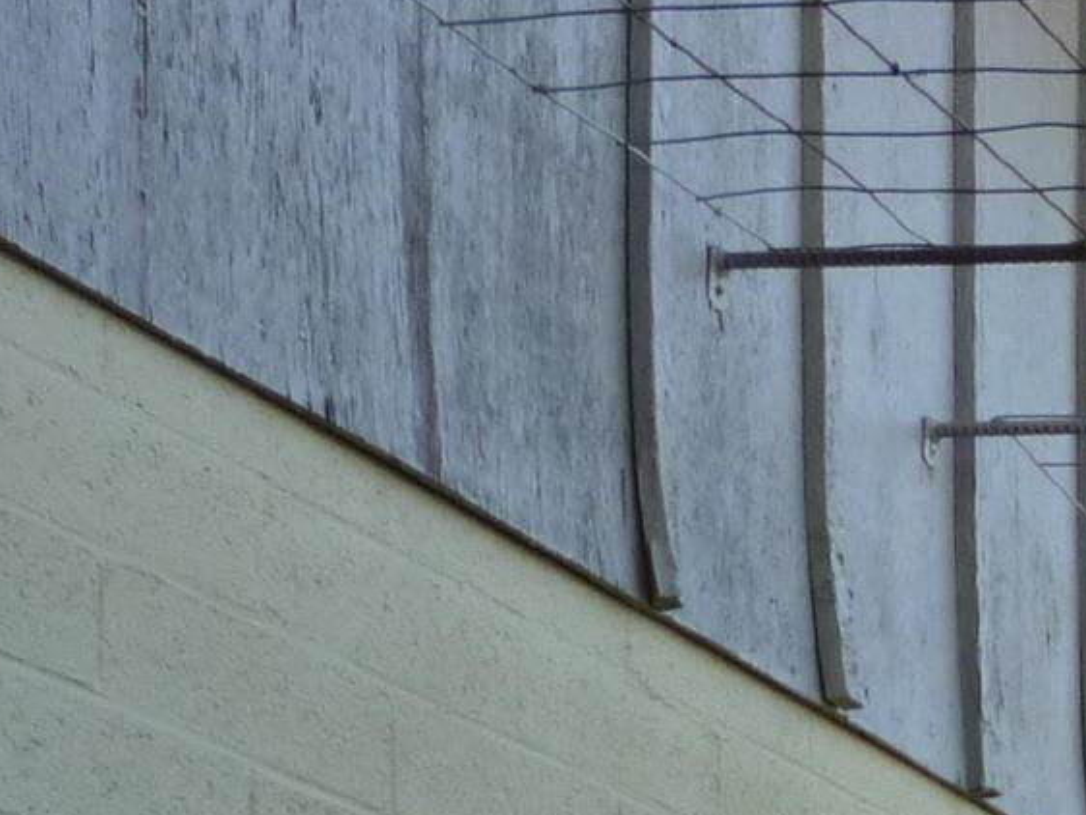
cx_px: 1484
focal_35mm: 132
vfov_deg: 10.4
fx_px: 4143
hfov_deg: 14.2
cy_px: 1601
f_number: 3.3
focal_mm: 5.2
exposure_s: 1/200
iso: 125
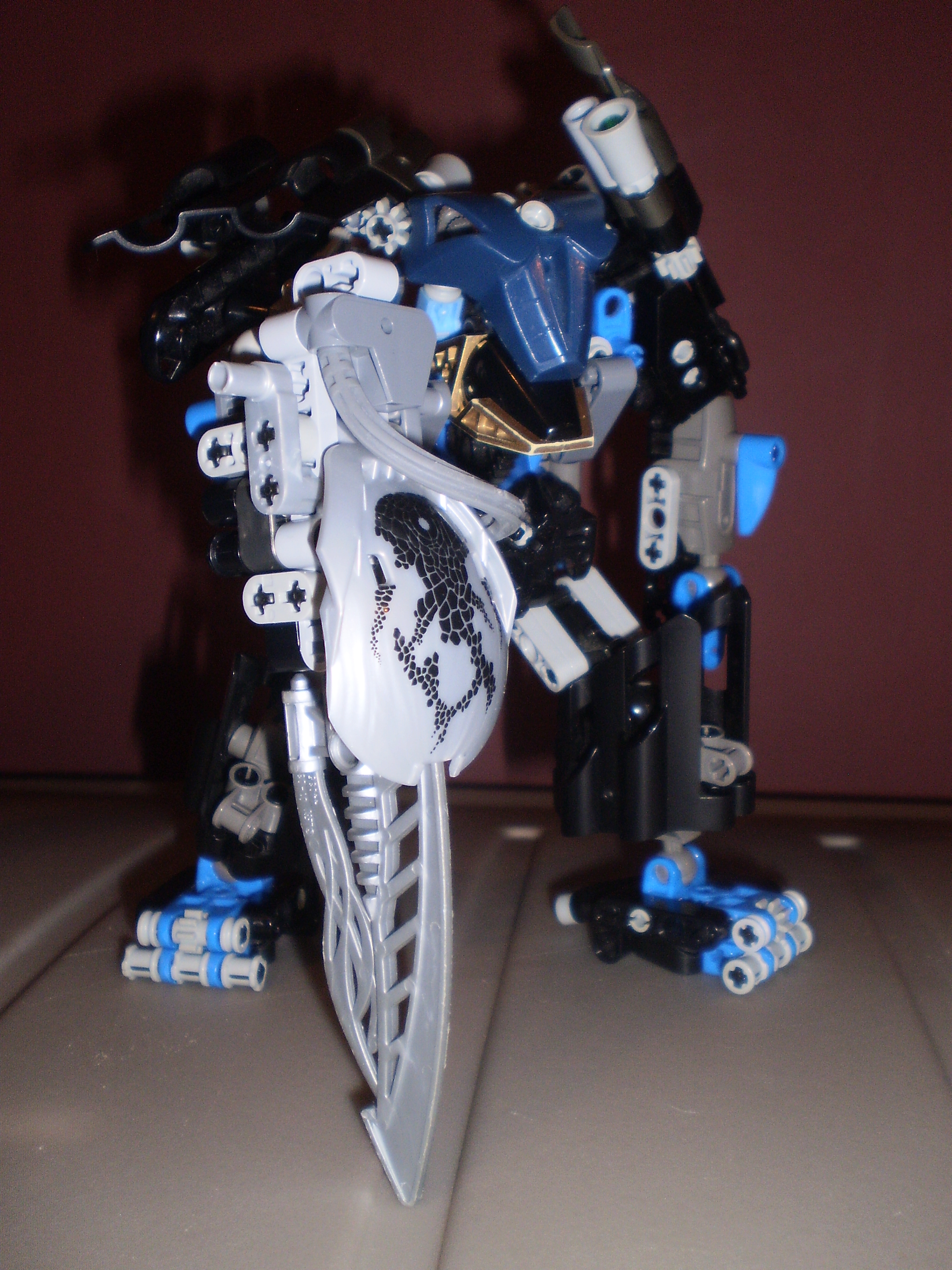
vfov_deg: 51.4
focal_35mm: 36
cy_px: 635
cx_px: 476
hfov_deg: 39.7
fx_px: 1320
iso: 125
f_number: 3.1
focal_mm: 6.3
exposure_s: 1/30
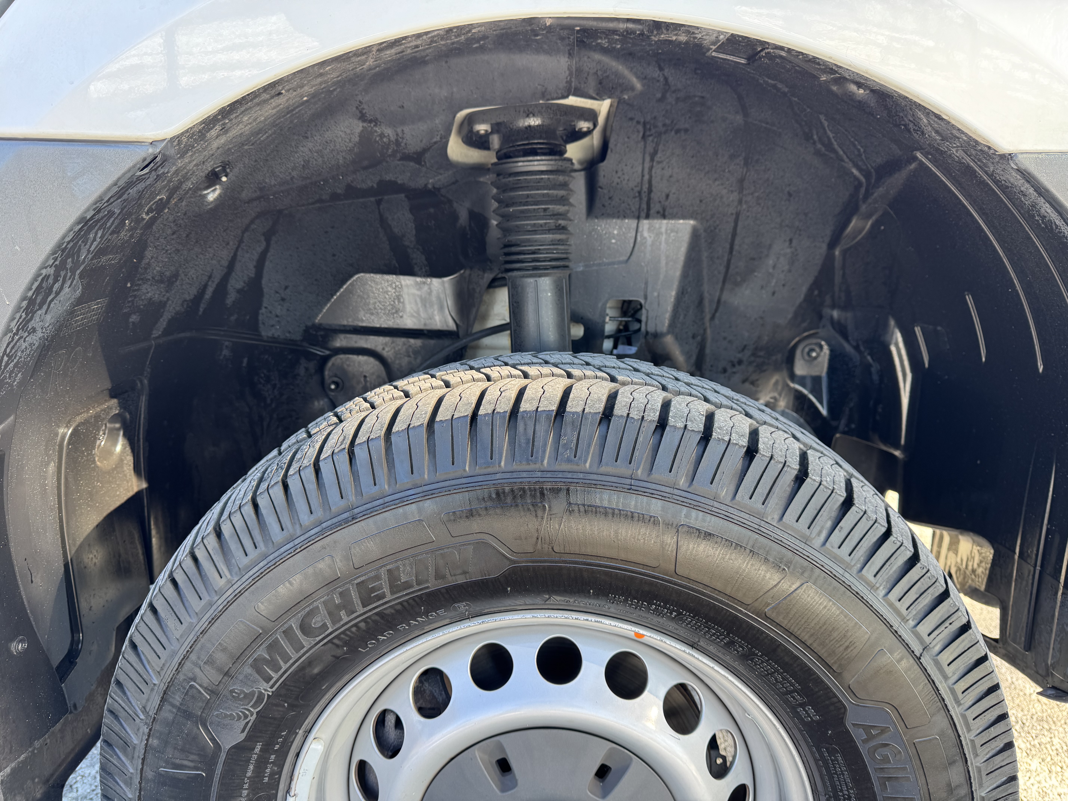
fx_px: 740
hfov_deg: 71.6
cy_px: 400
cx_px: 534
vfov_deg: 56.8
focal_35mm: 24
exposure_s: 1/121
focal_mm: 6.76
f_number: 1.78
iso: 80
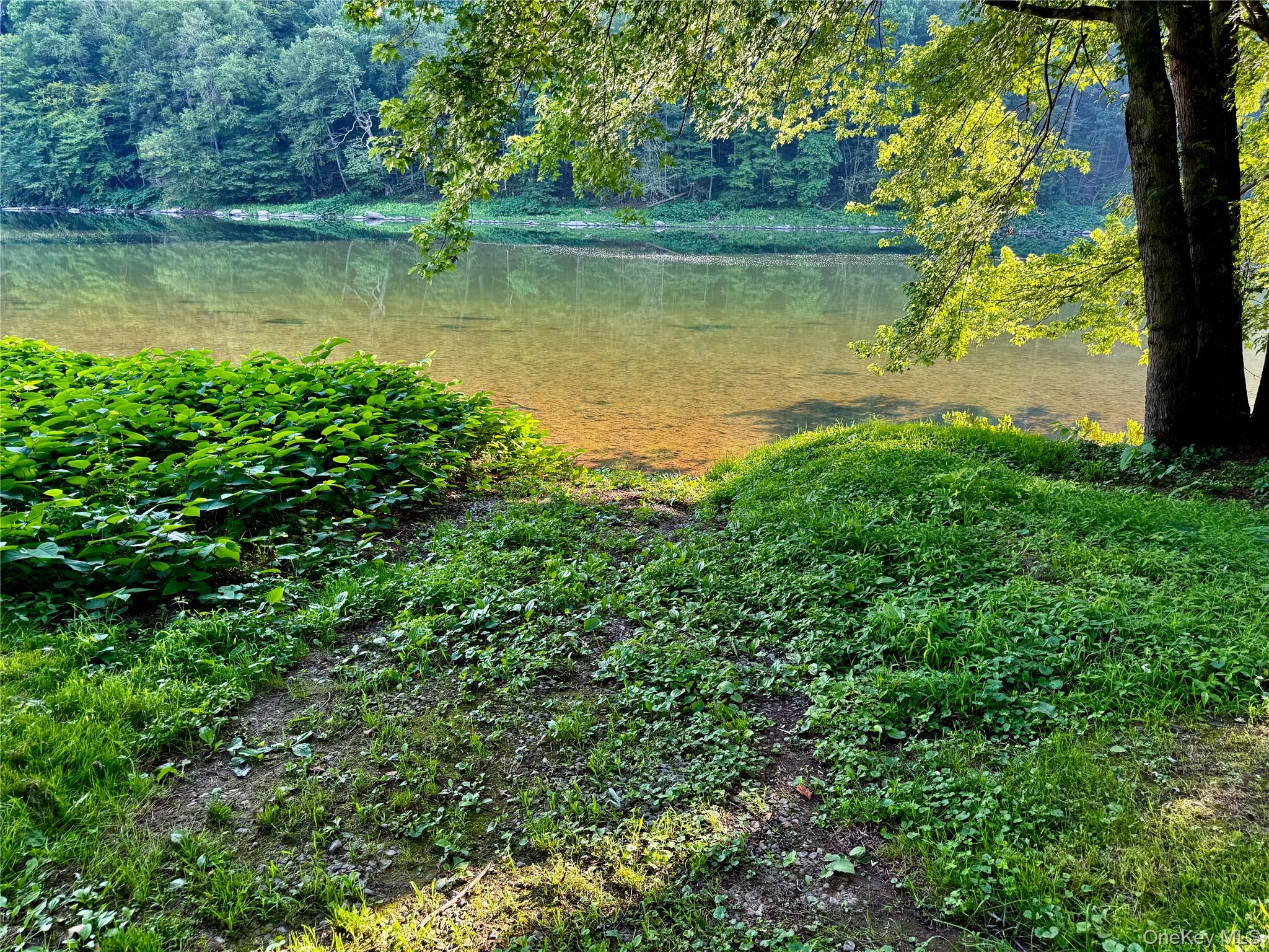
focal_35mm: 24
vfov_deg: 56.8
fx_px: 880
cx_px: 634
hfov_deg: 71.6
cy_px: 476
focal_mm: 6.76
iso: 50
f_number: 1.78
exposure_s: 1/121
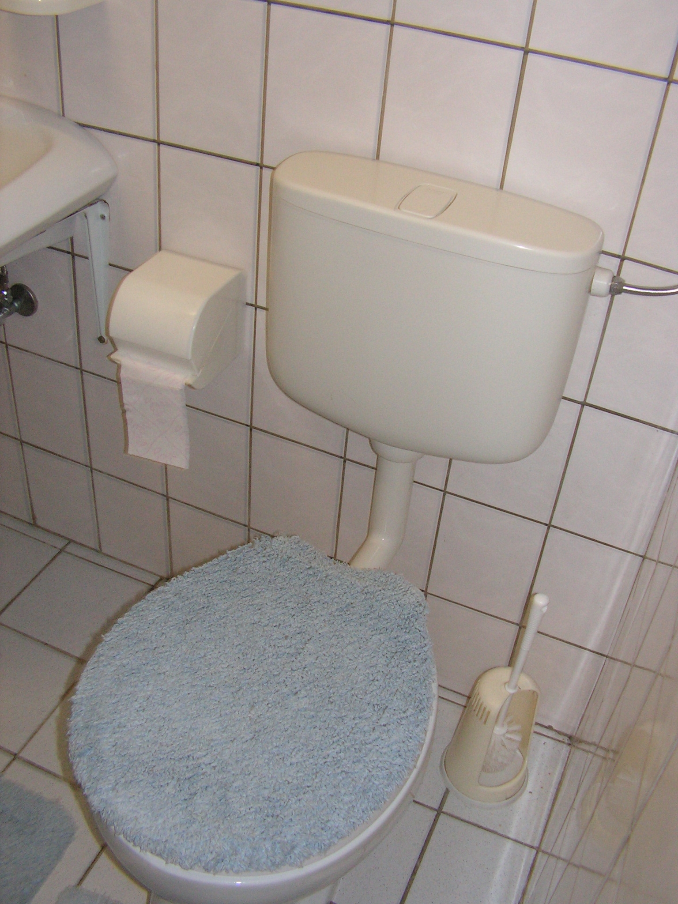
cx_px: 339
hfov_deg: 39.7
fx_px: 940
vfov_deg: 51.4
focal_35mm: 36
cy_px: 452
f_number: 3.2
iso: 200
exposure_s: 1/40
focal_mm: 6
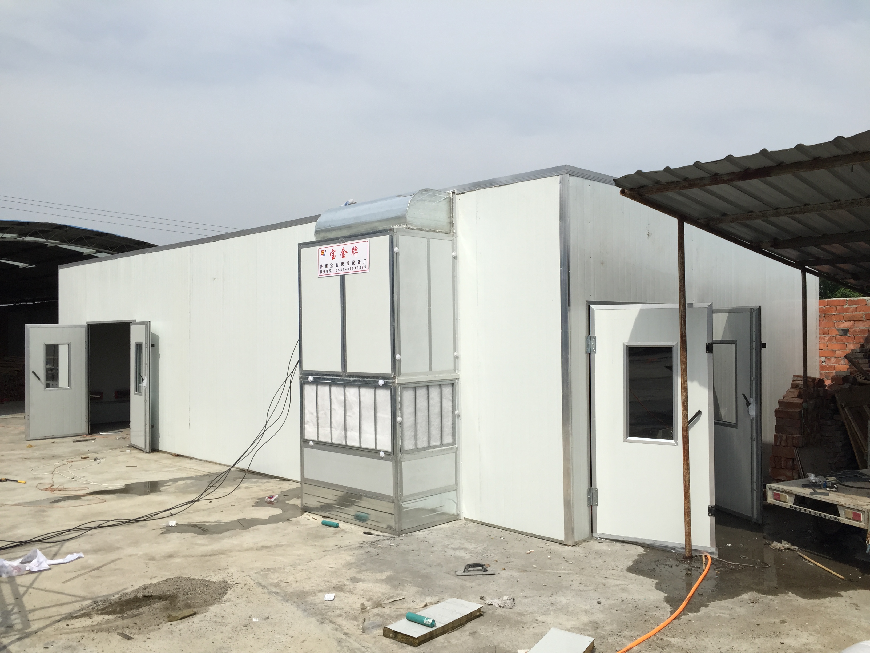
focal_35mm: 29
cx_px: 435
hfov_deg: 61.7
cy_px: 326
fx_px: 729
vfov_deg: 48.2
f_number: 2.2
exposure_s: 1/2475
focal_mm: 4.15
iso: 32
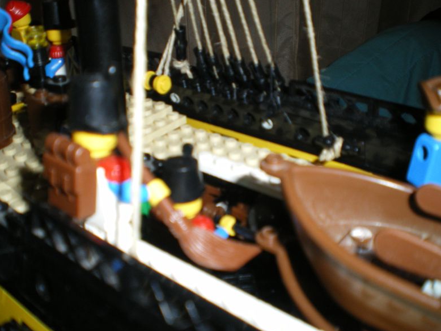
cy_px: 167
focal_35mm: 37
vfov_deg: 38.7
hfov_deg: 50.1
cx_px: 217
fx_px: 472
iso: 200
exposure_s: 1/50
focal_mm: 6.3
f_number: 3.1
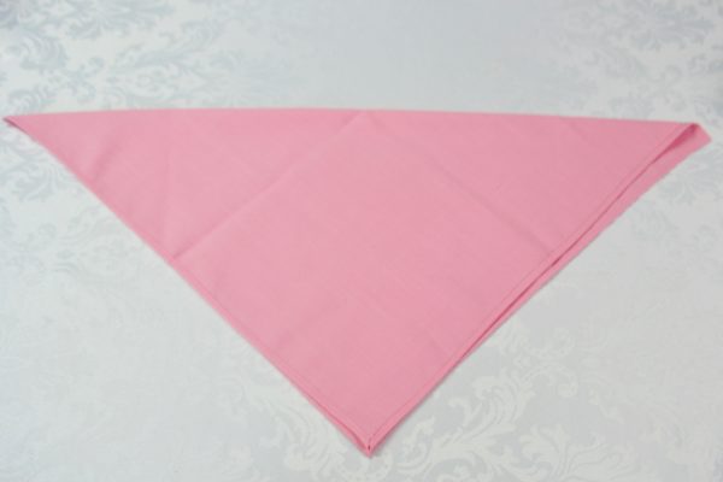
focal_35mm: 33
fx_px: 663
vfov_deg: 40.0
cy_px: 241
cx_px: 362
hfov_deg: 57.2
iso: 320
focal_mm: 22
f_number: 5.6
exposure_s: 1/125
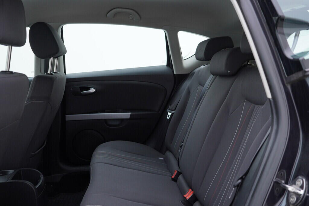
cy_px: 103
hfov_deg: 53.1
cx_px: 154
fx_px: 309
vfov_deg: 36.9
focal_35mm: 36
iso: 125
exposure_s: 1/50
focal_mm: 24
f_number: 3.2
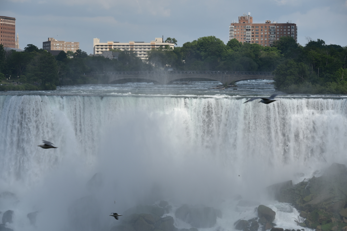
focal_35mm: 135
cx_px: 174
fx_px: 1301
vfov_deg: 10.2
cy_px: 116
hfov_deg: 15.2
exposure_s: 1/320
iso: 100
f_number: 9
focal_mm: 135
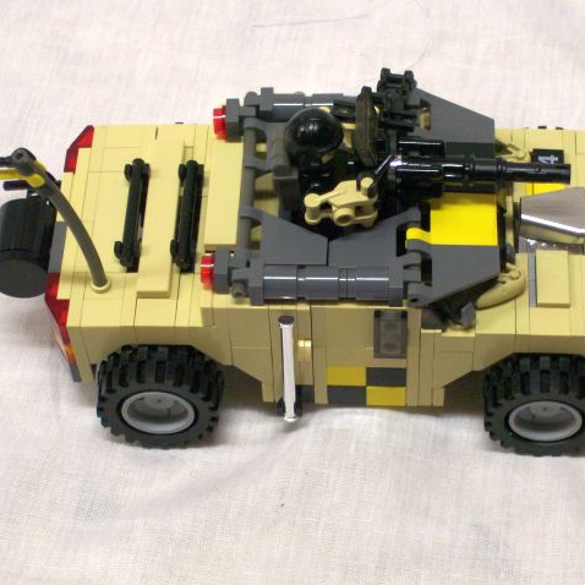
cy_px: 292
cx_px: 335
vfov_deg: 16.9
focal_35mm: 103
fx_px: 1969
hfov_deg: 16.9
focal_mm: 14.3
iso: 160
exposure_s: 1/21.7
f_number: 4.3
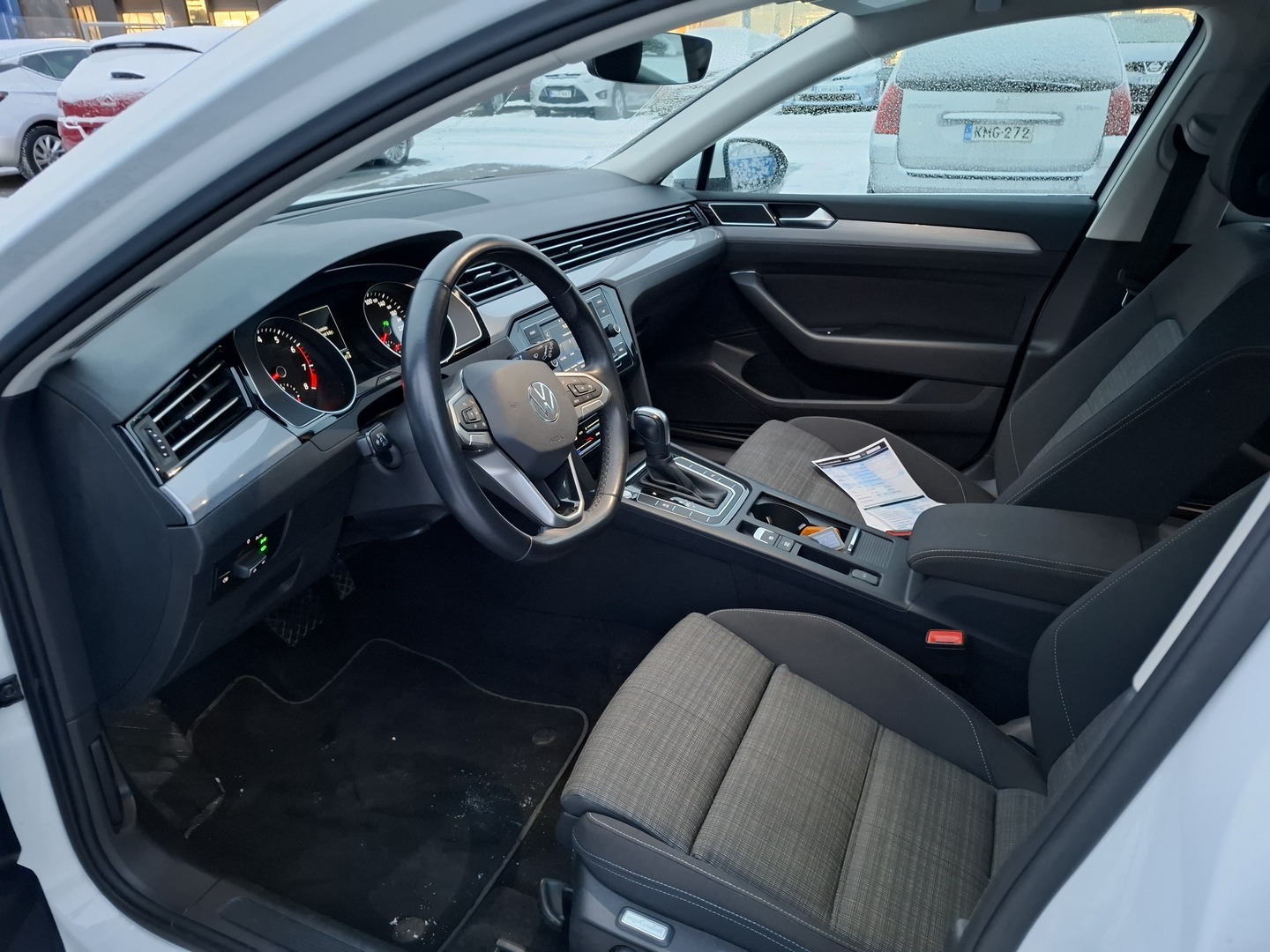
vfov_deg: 58.9
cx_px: 635
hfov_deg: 73.9
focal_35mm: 23
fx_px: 844
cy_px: 476
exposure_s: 1/25
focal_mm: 5.54
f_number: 1.8
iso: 800
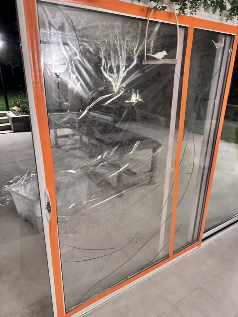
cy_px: 158
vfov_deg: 71.6
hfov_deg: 56.8
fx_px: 220
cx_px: 119
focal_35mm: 24
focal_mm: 6.86
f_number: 1.78
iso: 800
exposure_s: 1/33
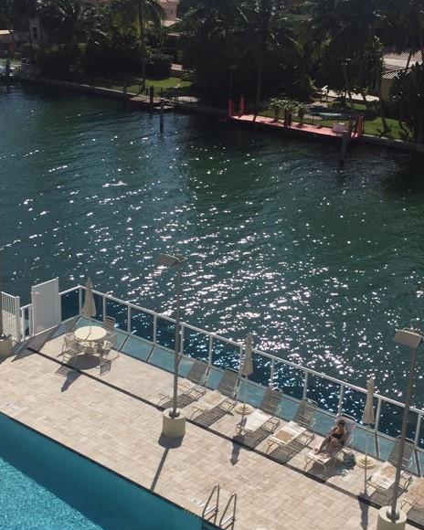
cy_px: 277
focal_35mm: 50
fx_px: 784
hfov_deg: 30.2
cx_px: 219
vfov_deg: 37.3
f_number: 2.2
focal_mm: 4.15
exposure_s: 1/3968
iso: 32
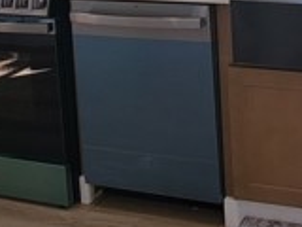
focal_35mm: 52
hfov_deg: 31.6
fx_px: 454
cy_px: -104
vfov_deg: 23.2
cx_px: 349
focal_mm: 2.2
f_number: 2.2
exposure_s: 1/144
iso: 50
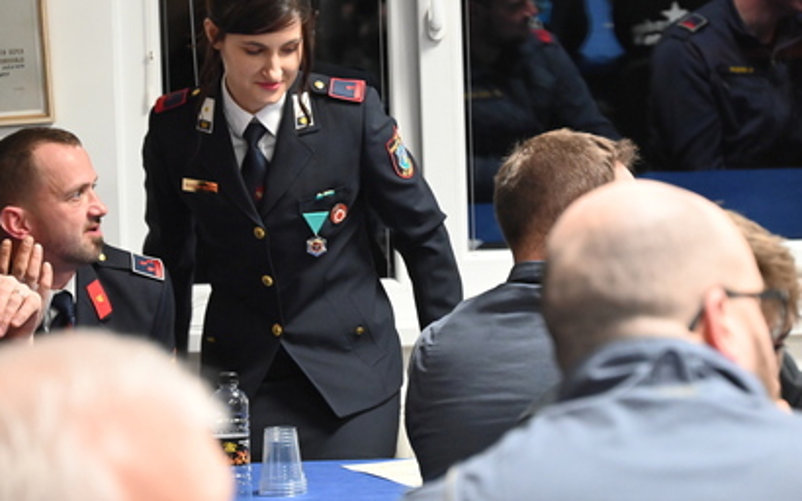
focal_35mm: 151
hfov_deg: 13.9
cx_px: 368
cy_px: 229
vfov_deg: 8.7
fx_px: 3300
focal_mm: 135
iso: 8000
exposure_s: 1/125
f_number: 6.3
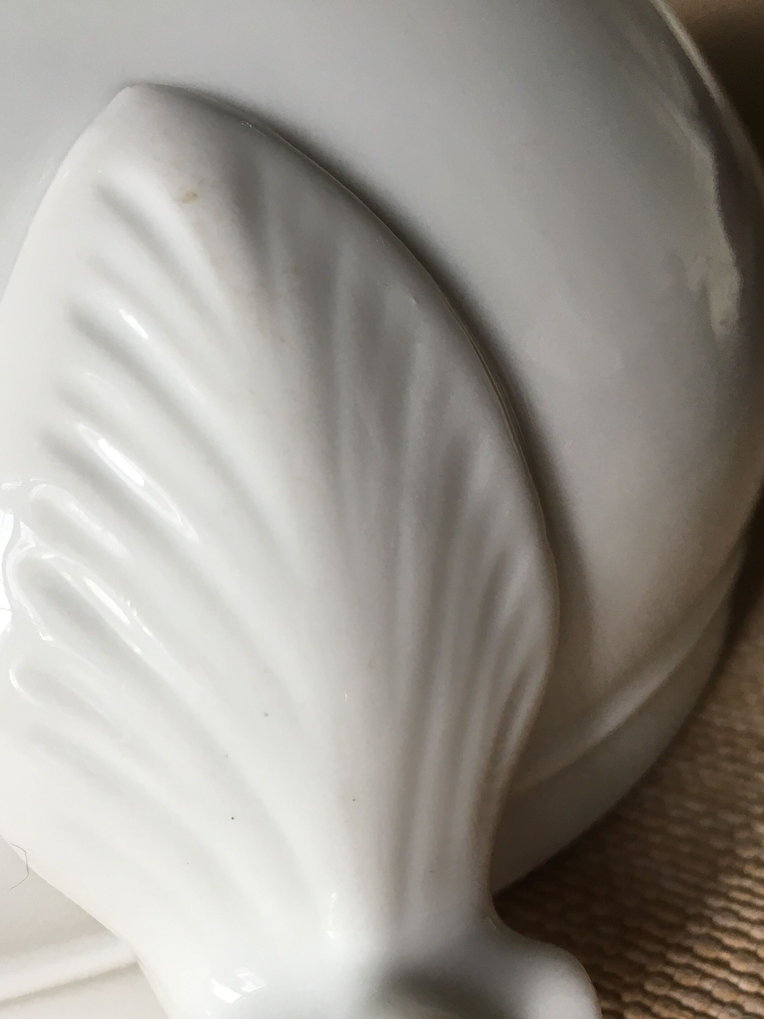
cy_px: 708
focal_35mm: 41
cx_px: 355
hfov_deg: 35.1
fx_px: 1207
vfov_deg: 44.8
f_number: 2.2
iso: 32
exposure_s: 1/33
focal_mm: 4.15
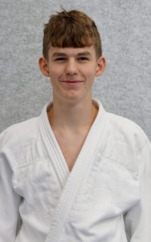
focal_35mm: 87
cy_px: 121
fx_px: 573
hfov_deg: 15.0
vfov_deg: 23.8
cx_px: 71
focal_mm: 85
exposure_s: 1/160
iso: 1000
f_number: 4
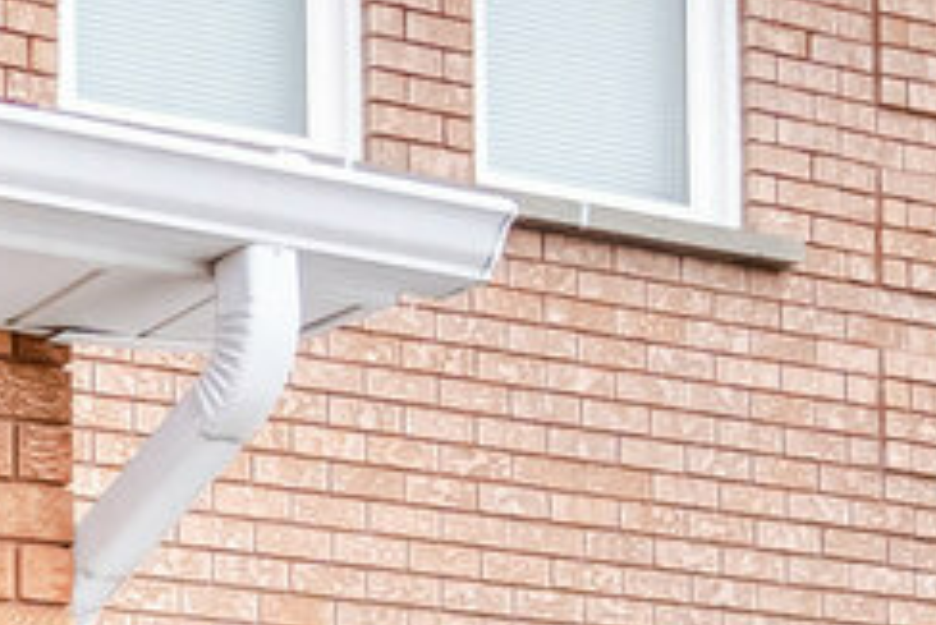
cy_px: 1331
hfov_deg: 14.9
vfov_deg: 10.5
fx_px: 3070
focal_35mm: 118
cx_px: -790
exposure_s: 1/60
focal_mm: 10
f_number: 7.1
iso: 200
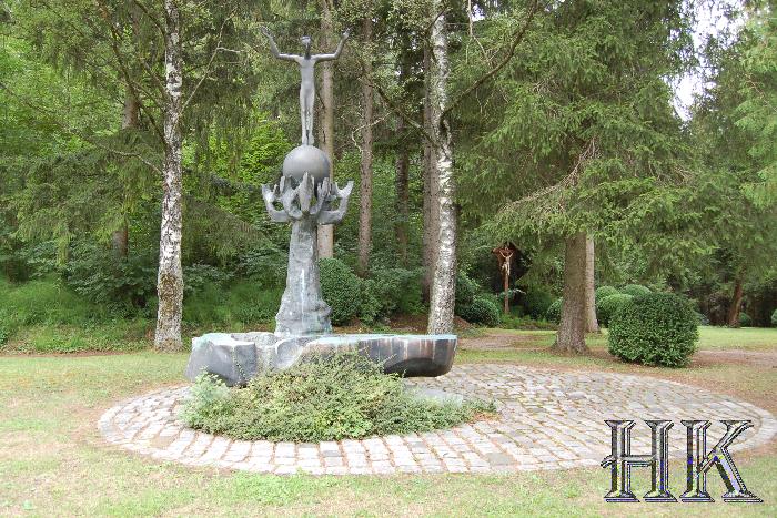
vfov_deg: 47.9
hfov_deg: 67.4
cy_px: 259
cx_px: 388
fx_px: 583
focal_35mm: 27
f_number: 4.5
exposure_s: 1/80
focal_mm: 18
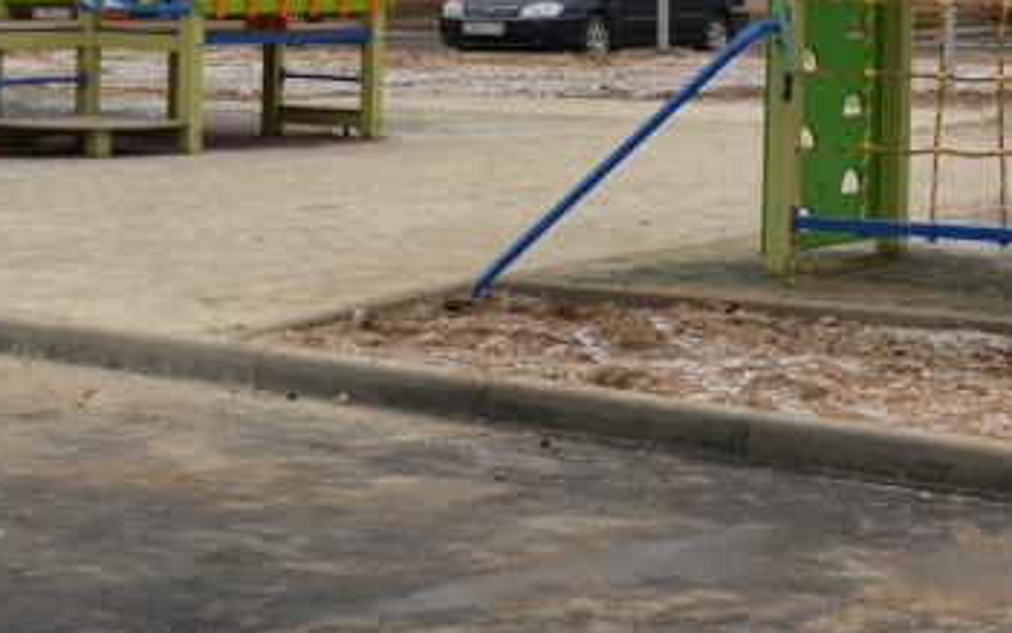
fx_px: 3200
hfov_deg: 18.0
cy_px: -40
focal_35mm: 116
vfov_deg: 11.2
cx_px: 610
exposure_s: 1/125
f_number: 5.6
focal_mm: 26
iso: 360
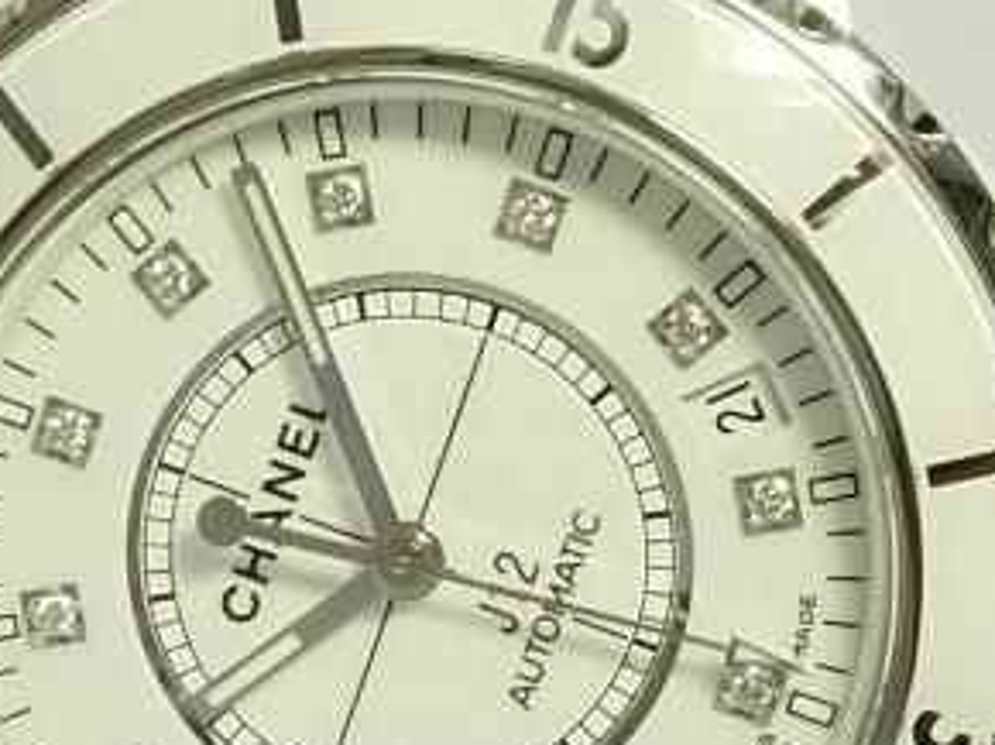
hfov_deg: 14.4
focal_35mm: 137
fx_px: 3935
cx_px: 498
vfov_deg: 10.8
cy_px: 518
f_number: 7.7
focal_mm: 12.9
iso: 50
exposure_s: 1/5.9
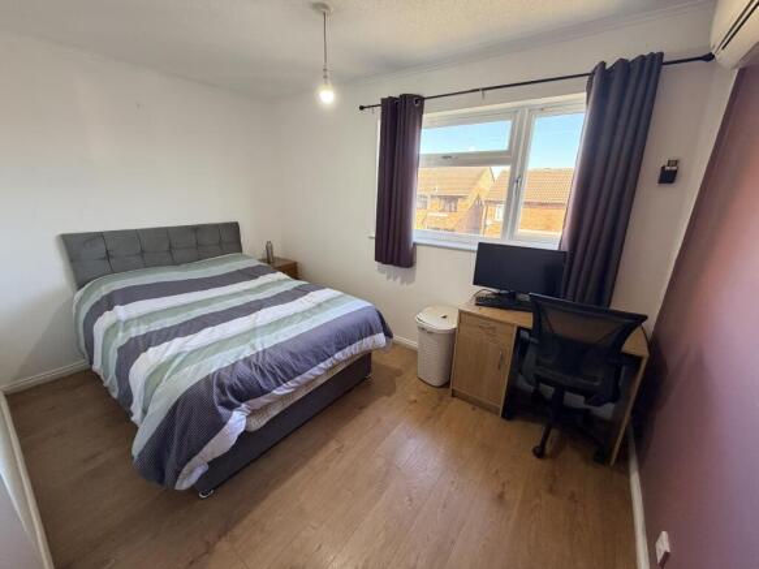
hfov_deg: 102.1
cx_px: 380
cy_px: 284
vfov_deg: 85.7
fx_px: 307
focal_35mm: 14
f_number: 2.2
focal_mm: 2.22
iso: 200
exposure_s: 1/121
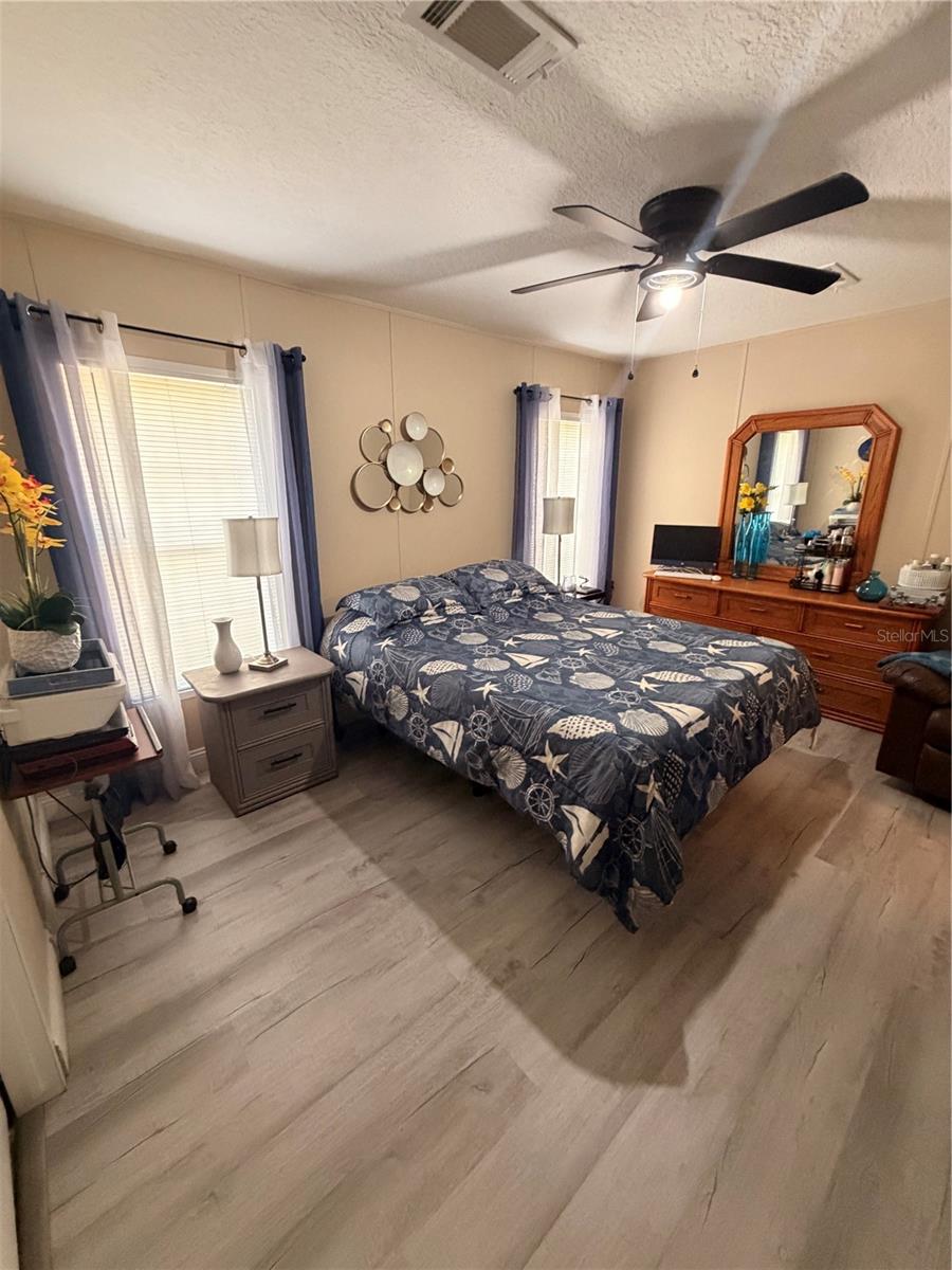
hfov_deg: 85.7
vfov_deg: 102.1
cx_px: 476
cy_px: 635
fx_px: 513
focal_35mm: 14
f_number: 2.2
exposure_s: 1/60
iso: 500
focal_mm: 2.22
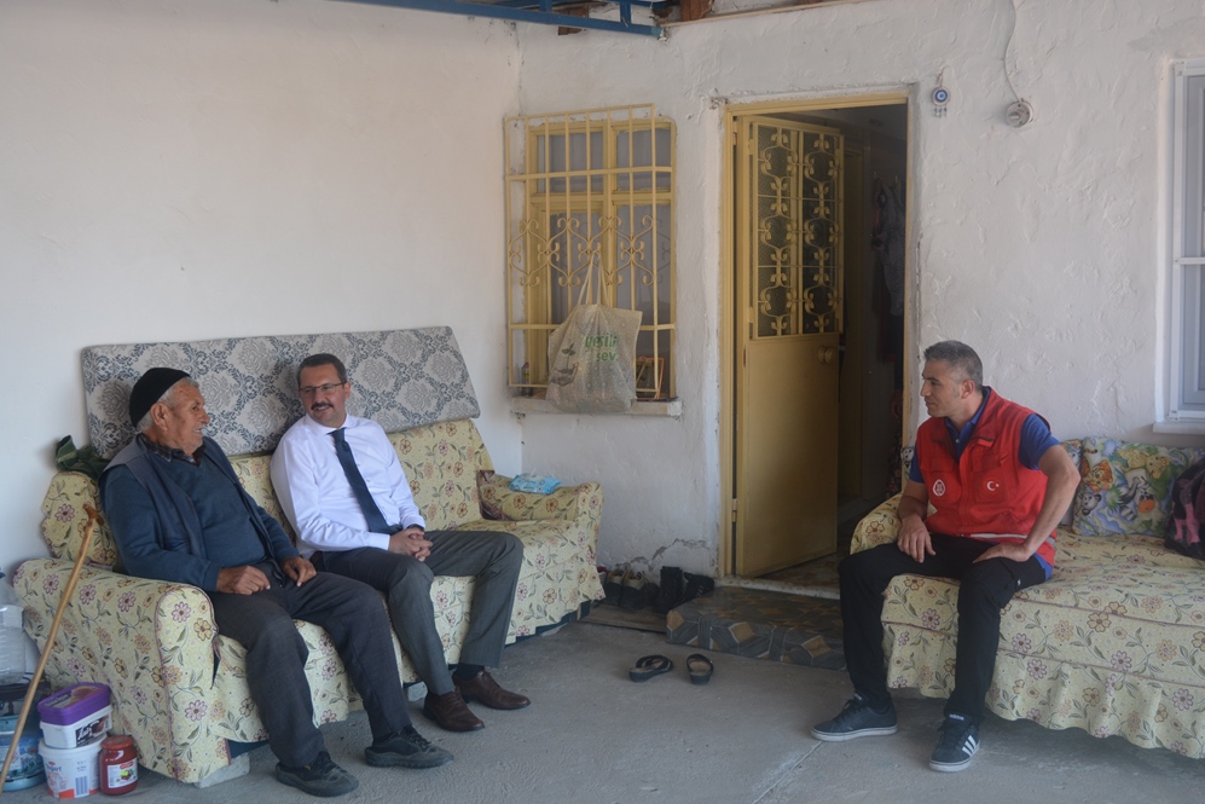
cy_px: 401
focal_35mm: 39
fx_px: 1289
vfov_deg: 34.6
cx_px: 602
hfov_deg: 50.1
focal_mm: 25
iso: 400
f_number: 5.6
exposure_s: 1/125
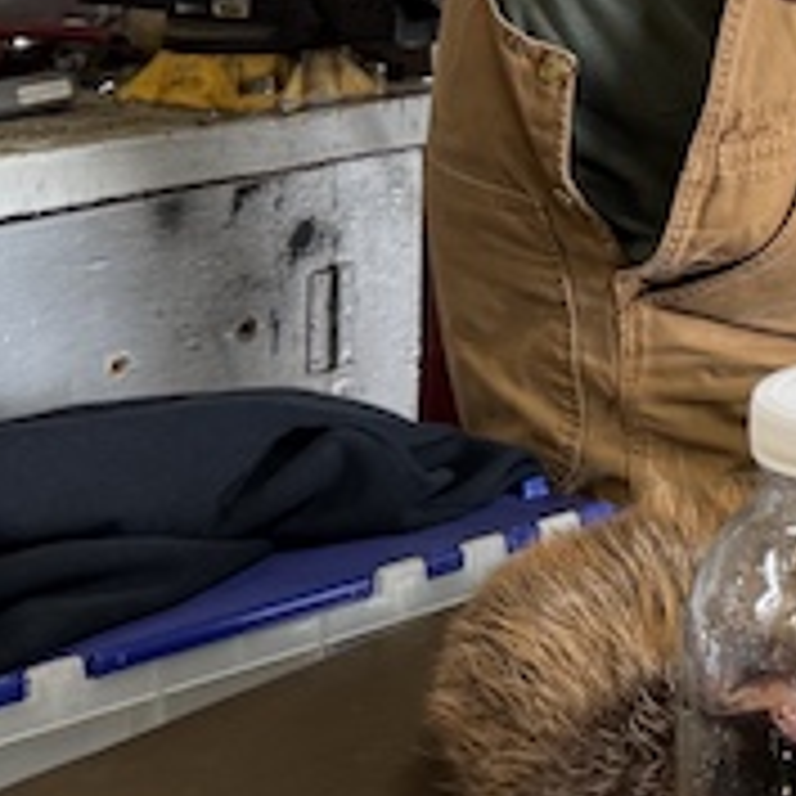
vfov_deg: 17.3
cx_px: 1142
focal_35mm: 96
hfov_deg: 16.7
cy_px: -144
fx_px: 2498
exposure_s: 1/60
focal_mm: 6.76
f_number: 1.78
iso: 200
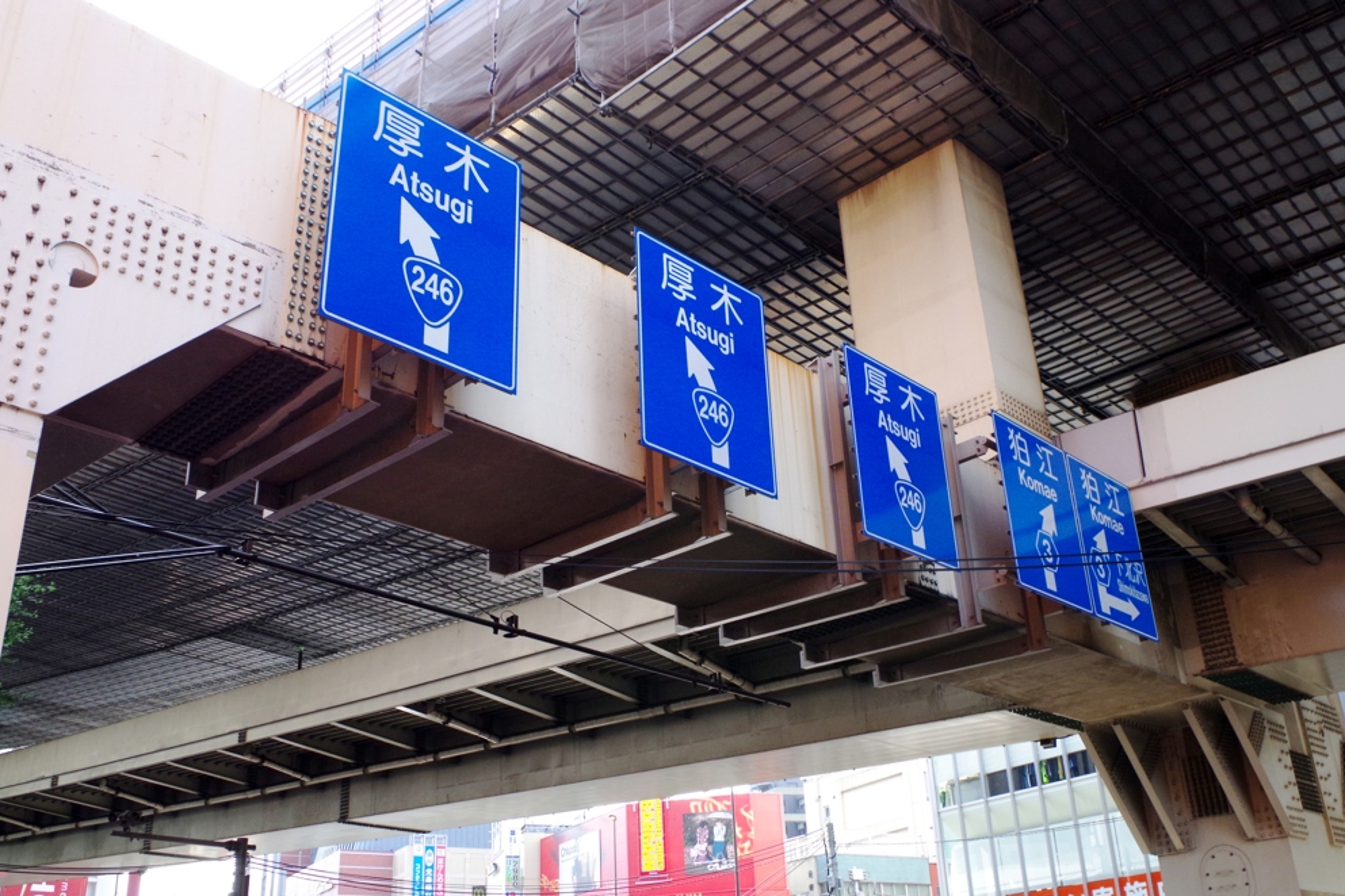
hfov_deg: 54.4
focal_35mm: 35
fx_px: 1308
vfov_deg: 37.9
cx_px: 666
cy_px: 439
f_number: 11
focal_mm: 23.13
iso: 800
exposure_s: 1/125
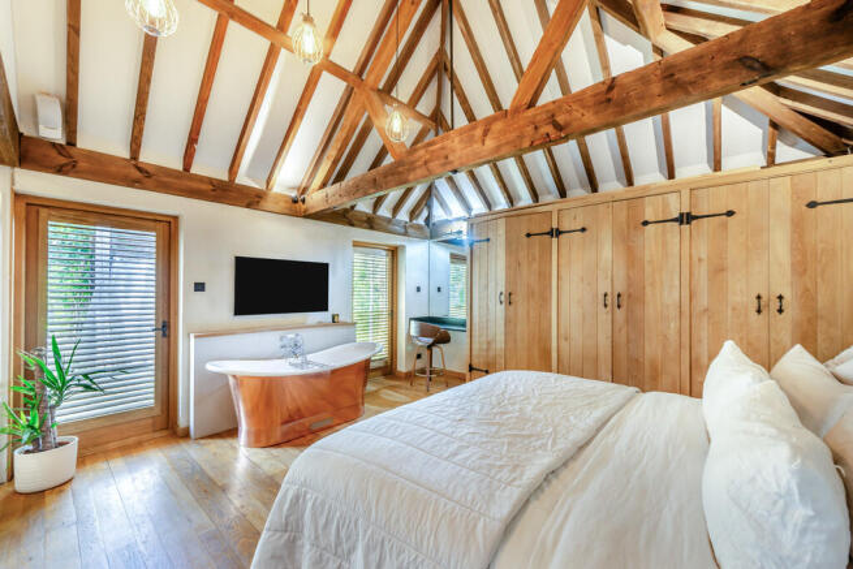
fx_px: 332
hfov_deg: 104.2
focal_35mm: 14
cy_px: 284
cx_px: 426
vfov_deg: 81.2
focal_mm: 14
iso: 100
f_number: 8
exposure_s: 1/10
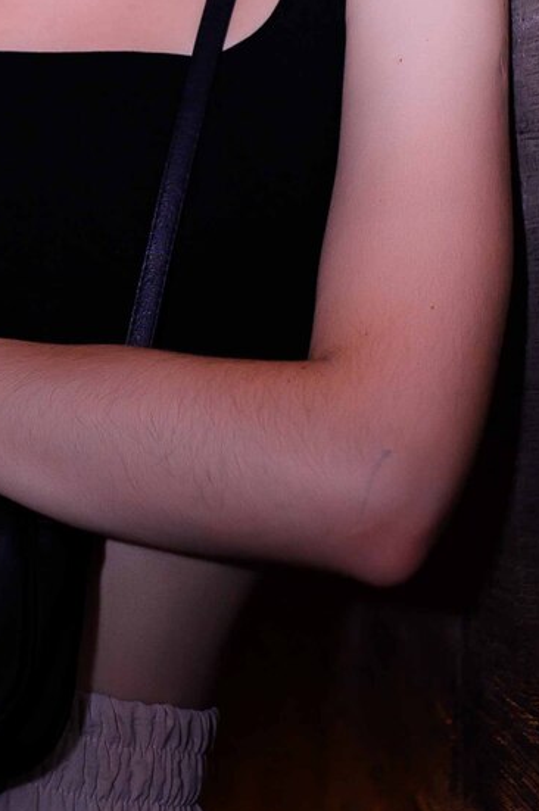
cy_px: 183
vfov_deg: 16.7
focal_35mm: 122
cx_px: 49
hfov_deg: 11.1
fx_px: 2747
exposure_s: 1/200
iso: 400
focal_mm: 35
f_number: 2.5
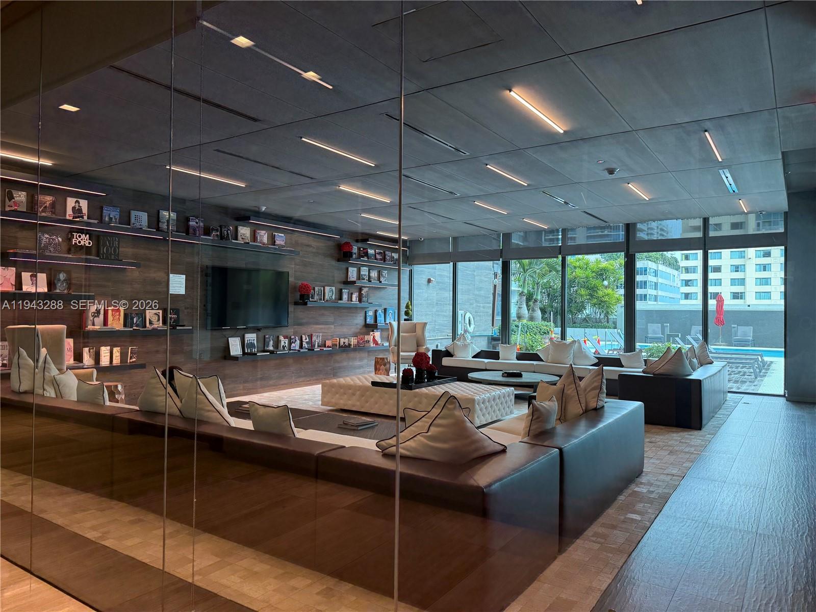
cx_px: 408
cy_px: 306
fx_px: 566
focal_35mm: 24
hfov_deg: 71.6
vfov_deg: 56.8
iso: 160
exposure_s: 1/140
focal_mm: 6.76
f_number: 1.78
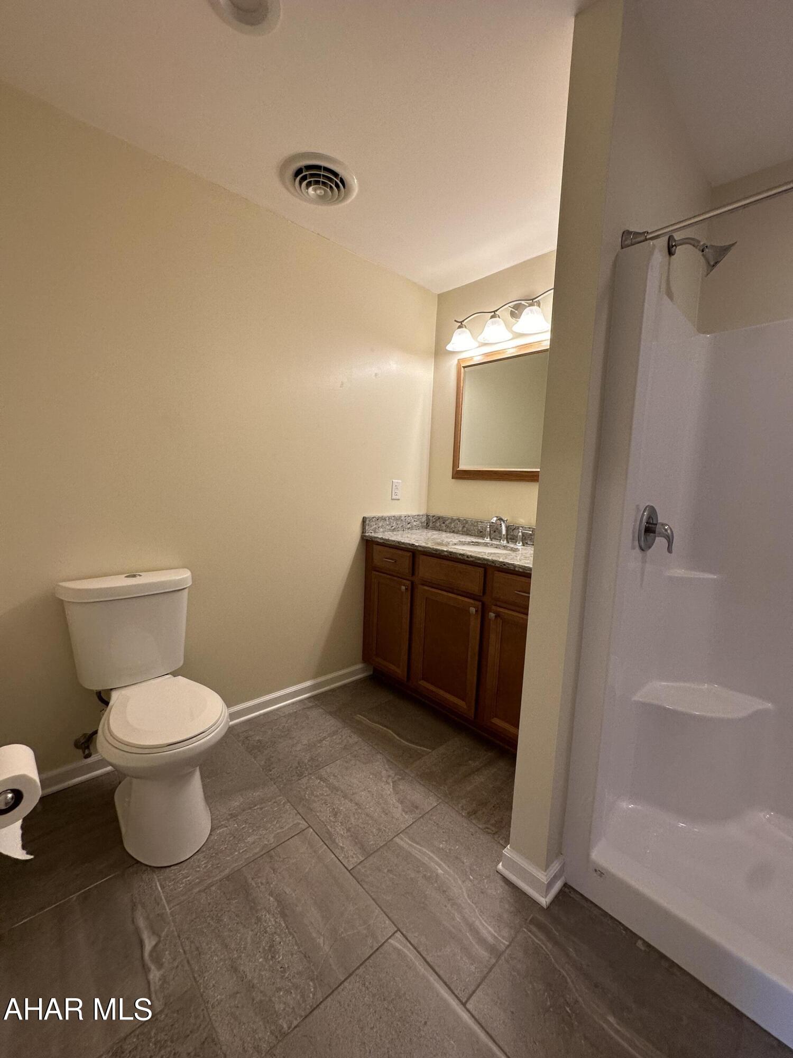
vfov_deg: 102.1
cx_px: 396
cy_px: 529
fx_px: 428
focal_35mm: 14
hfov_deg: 85.7
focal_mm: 2.22
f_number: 2.2
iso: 125
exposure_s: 1/120
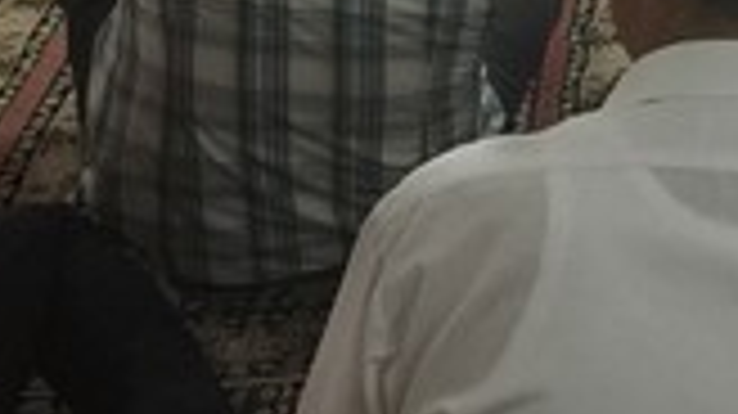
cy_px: -364
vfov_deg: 8.9
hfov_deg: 15.9
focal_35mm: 129
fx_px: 2523
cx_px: 932
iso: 100
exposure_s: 1/10
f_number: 2.2
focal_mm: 4.15
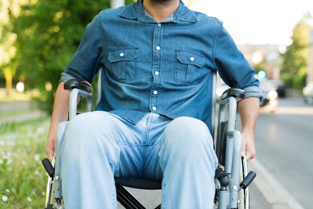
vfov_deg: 27.0
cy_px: 104
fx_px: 435
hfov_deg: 39.6
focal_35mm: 50
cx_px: 156
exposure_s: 1/200
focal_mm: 50
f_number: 2.8
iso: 200
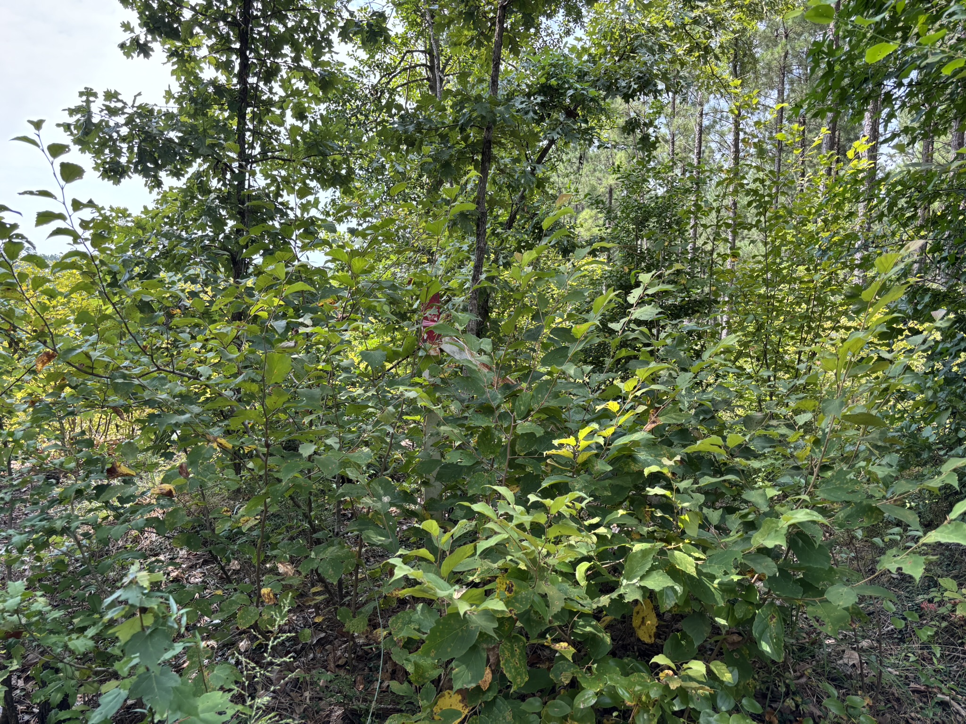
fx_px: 726
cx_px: 483
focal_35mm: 26
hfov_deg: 67.3
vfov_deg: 53.1
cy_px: 362
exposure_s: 1/374
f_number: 1.6
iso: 50
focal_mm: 5.96
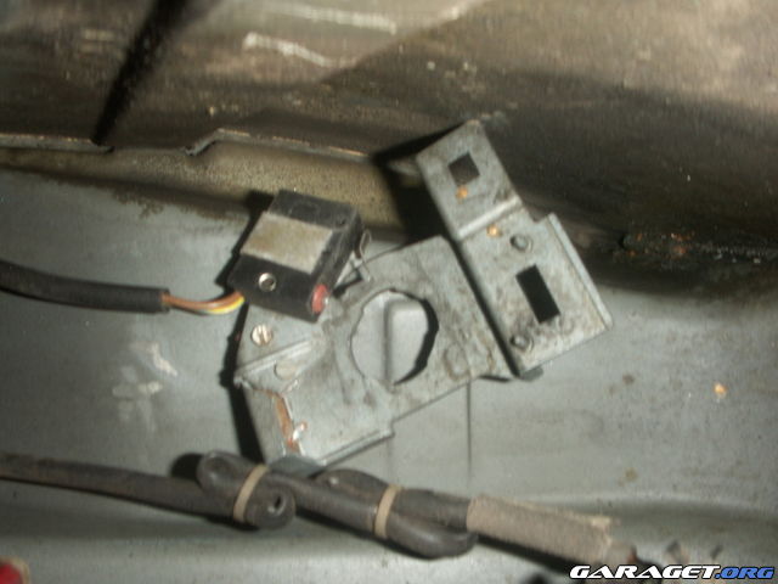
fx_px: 832
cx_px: 389
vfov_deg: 38.7
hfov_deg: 50.1
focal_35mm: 37
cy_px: 292
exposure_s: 1/40
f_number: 7.1
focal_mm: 7.7
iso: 50
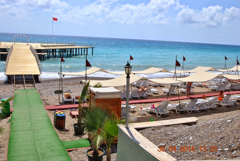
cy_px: 80
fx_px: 240
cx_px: 120
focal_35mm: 36
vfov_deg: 37.0
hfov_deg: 53.1
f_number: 9
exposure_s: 1/320
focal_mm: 24
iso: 100
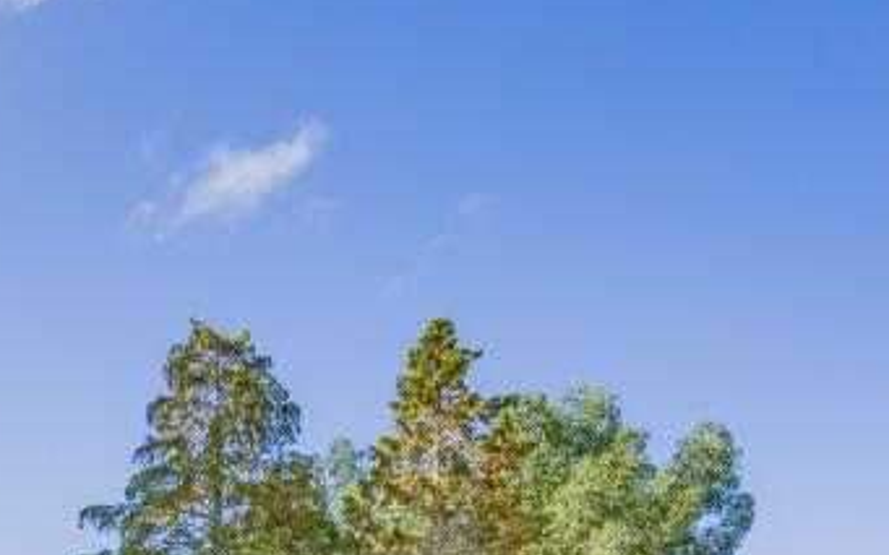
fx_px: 1187
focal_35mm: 49
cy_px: 875
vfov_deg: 21.3
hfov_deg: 33.7
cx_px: -167
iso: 100
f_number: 10
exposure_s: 1/100
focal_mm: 16
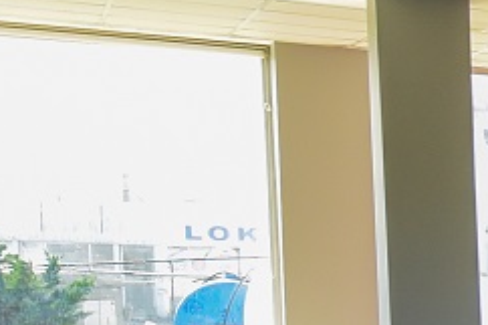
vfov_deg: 11.1
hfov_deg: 10.1
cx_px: 1617
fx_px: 1612
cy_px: 481
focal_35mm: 119
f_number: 8
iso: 640
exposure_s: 1/160
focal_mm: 15
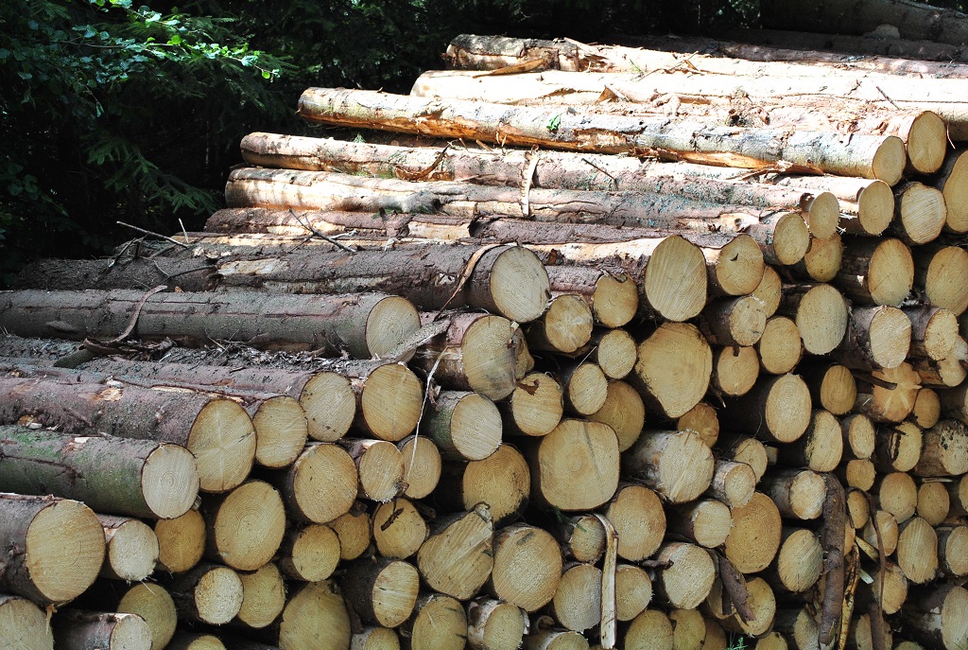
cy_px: 325
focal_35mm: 105
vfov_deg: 13.1
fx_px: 2829
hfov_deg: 19.4
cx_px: 484
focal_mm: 70
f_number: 5.6
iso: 200
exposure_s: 1/125
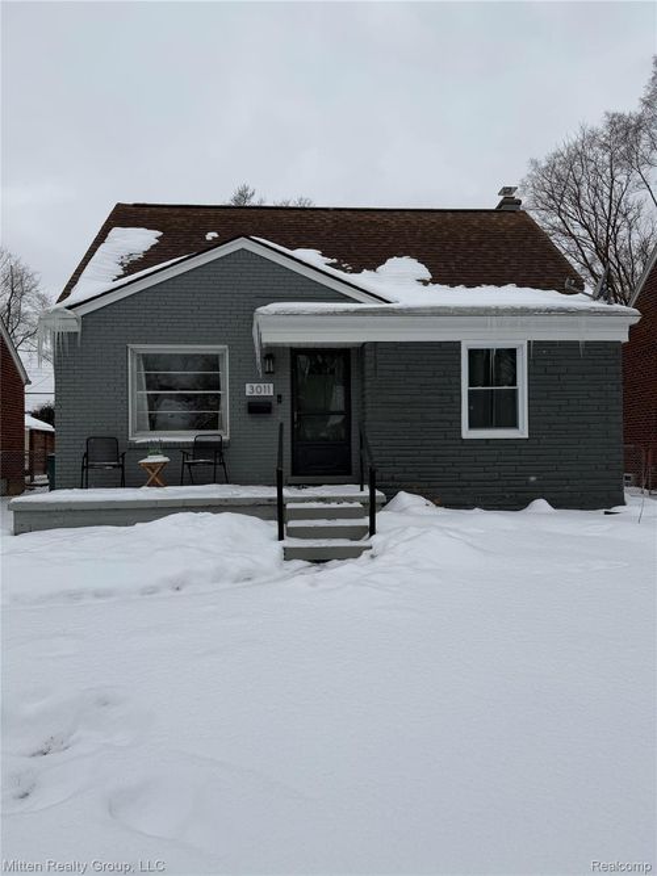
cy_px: 438
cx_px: 328
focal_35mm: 24
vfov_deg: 71.6
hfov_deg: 56.8
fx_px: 608
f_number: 1.78
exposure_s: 1/3953
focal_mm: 6.76
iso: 80
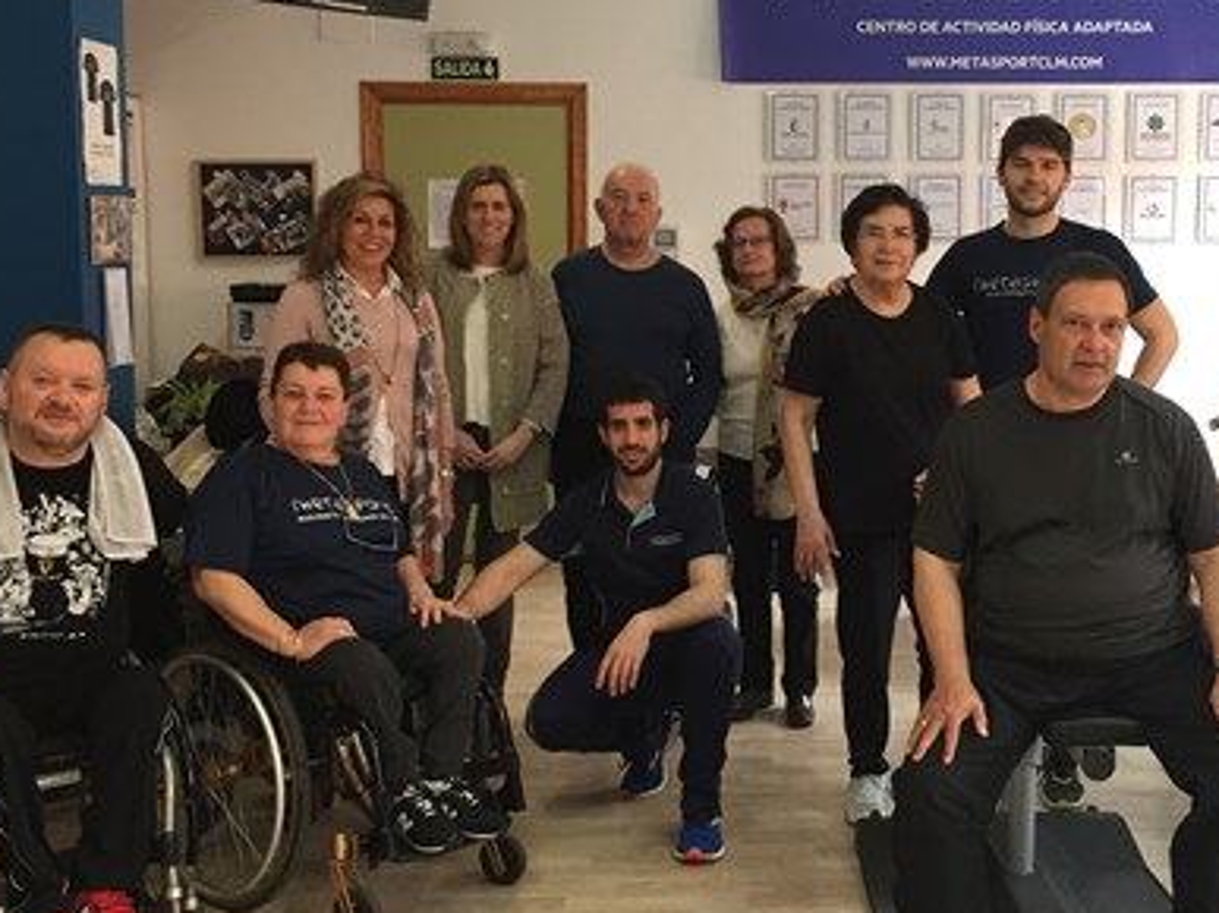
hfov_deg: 39.4
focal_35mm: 48
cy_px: 397
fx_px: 1690
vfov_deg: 30.2
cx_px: 762
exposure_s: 1/33
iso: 64
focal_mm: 4.15
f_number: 2.2
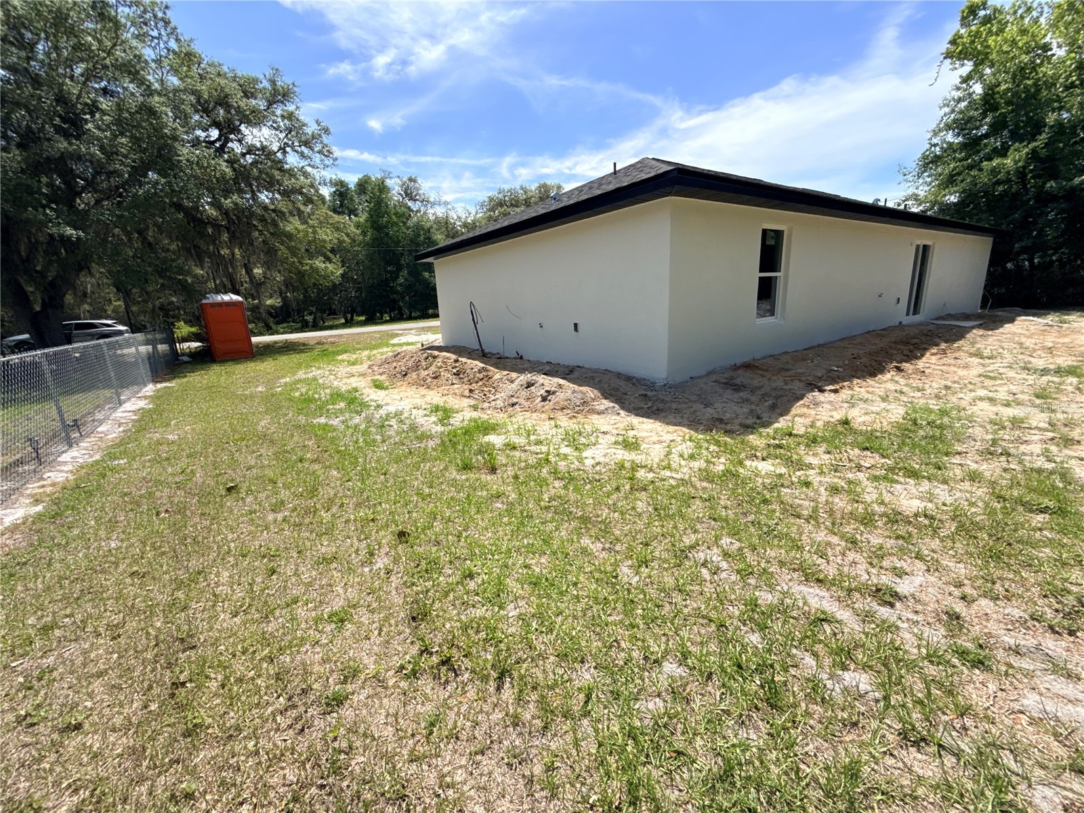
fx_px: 438
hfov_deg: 102.1
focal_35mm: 14
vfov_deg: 85.7
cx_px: 542
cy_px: 406
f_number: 2.2
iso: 50
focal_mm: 2.22
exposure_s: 1/1613
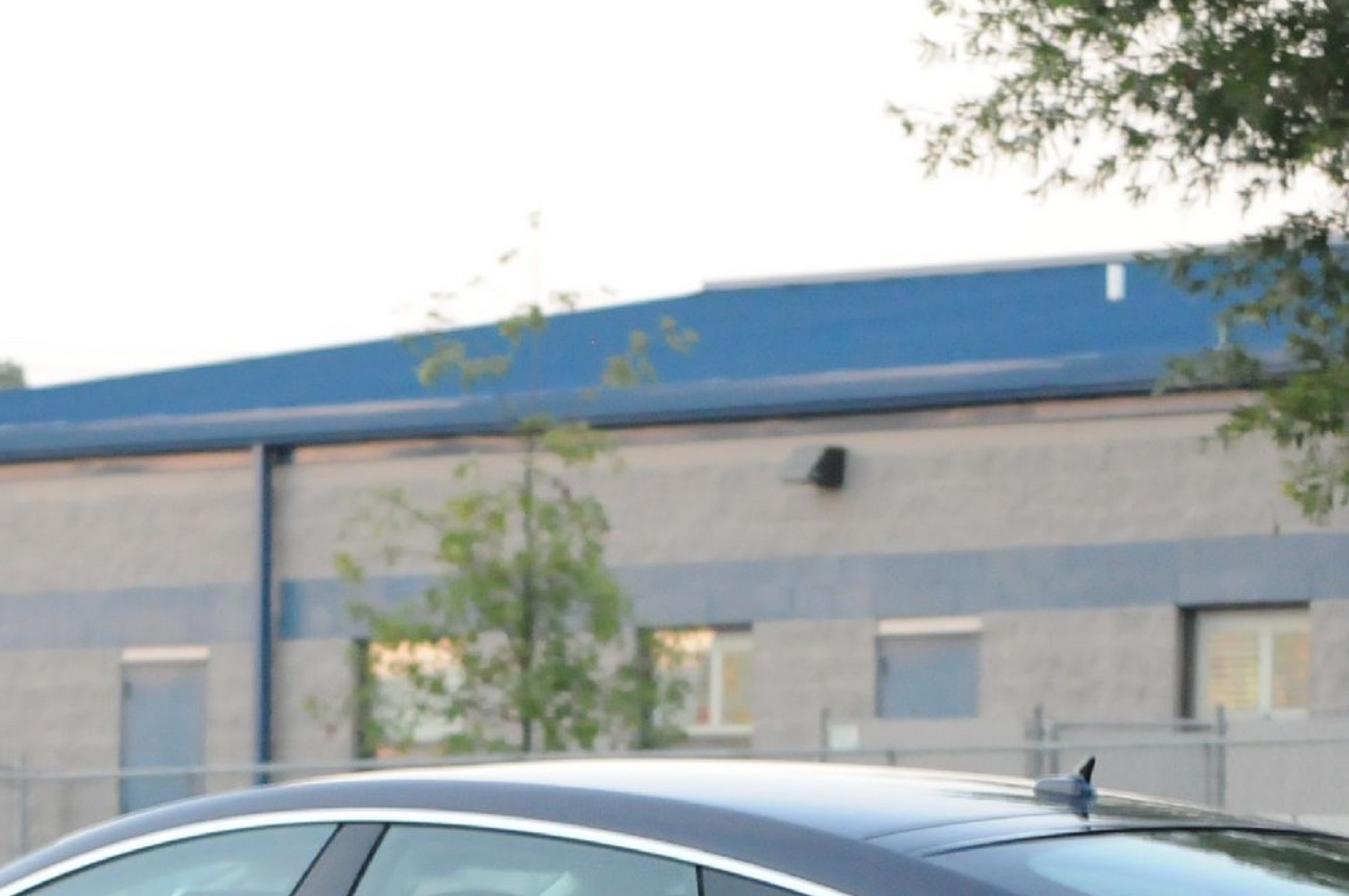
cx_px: 617
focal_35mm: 278
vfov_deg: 4.9
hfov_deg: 7.4
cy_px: 1091
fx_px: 10405
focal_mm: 72
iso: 2000
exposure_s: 1/100
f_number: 5.6
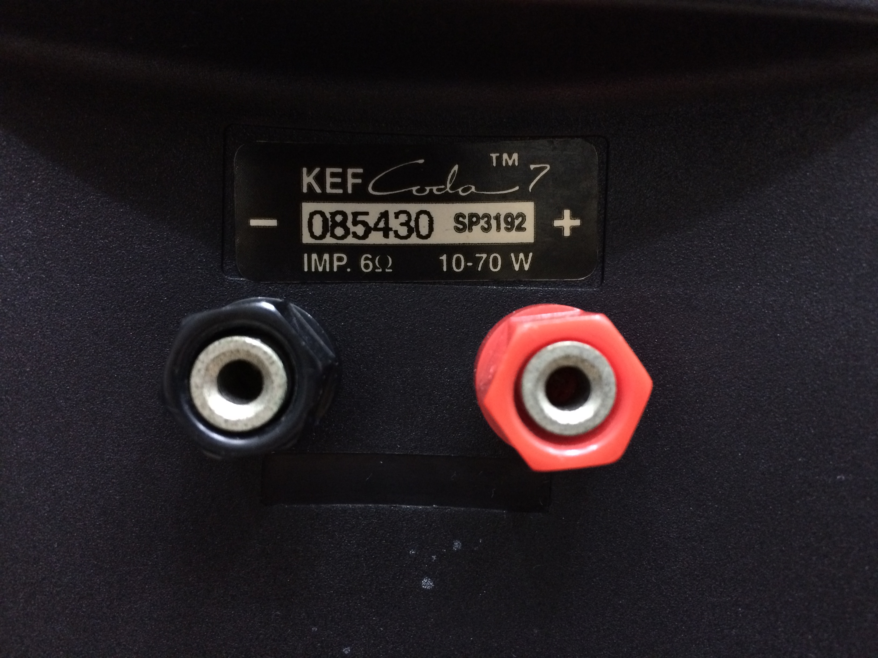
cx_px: 439
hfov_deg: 61.7
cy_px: 329
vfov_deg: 48.2
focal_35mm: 29
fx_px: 736
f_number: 2.2
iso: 250
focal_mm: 4.15
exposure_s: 1/20
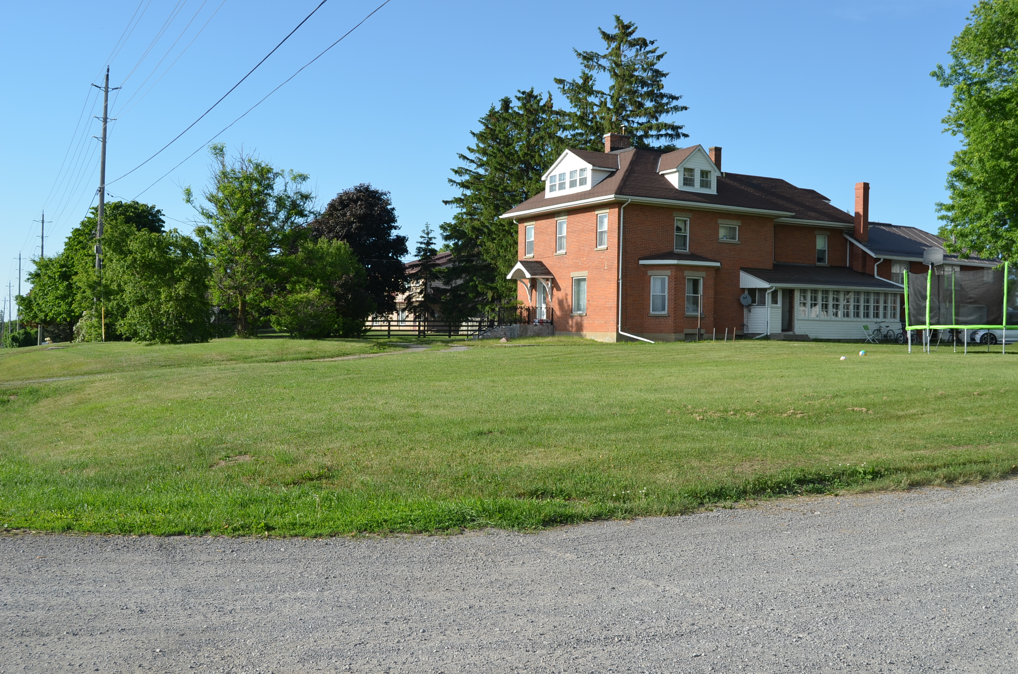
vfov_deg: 36.7
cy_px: 337
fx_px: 1016
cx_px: 509
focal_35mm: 36
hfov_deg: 53.2
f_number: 8
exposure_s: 1/250
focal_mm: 24
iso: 110
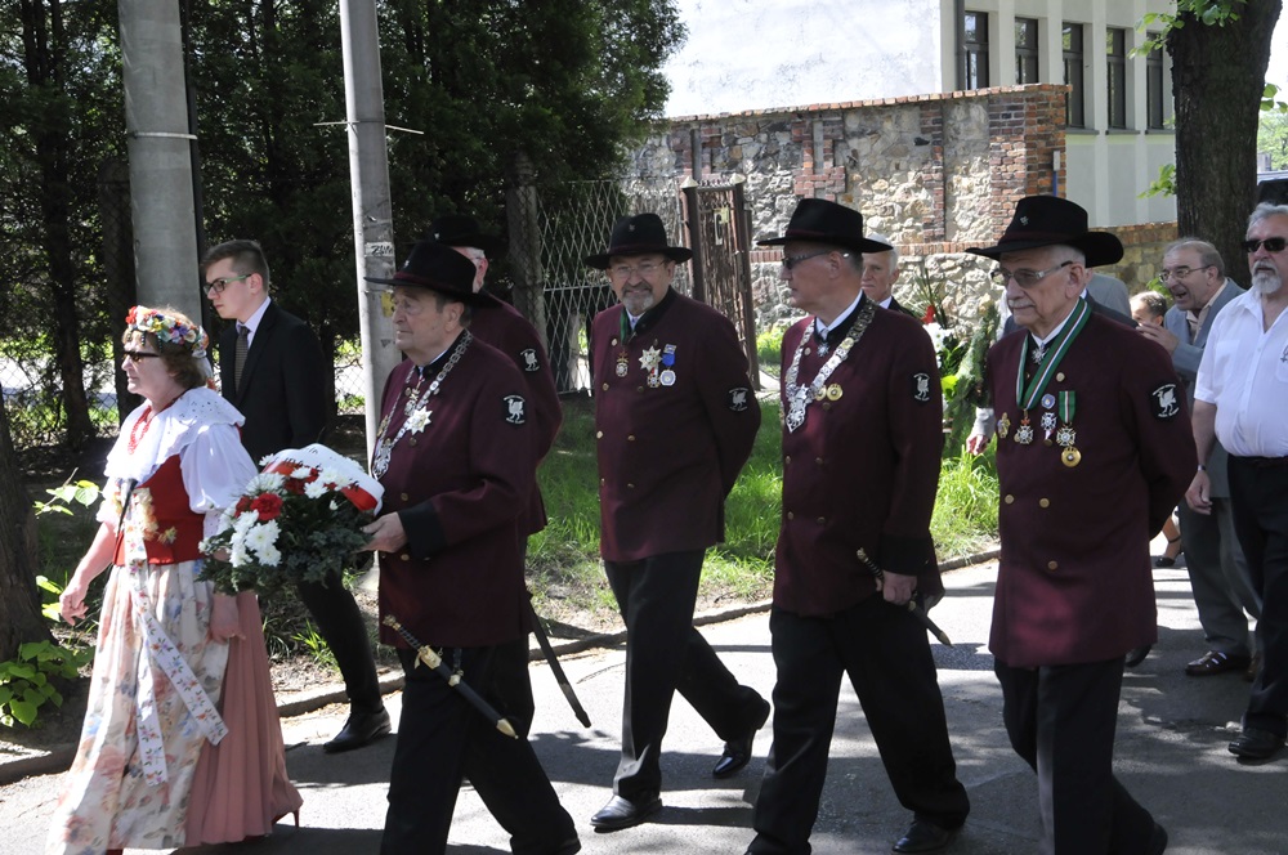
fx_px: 2144
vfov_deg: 22.6
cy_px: 428
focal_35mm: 60
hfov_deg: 33.4
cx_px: 644
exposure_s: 1/320
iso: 800
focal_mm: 40
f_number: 9
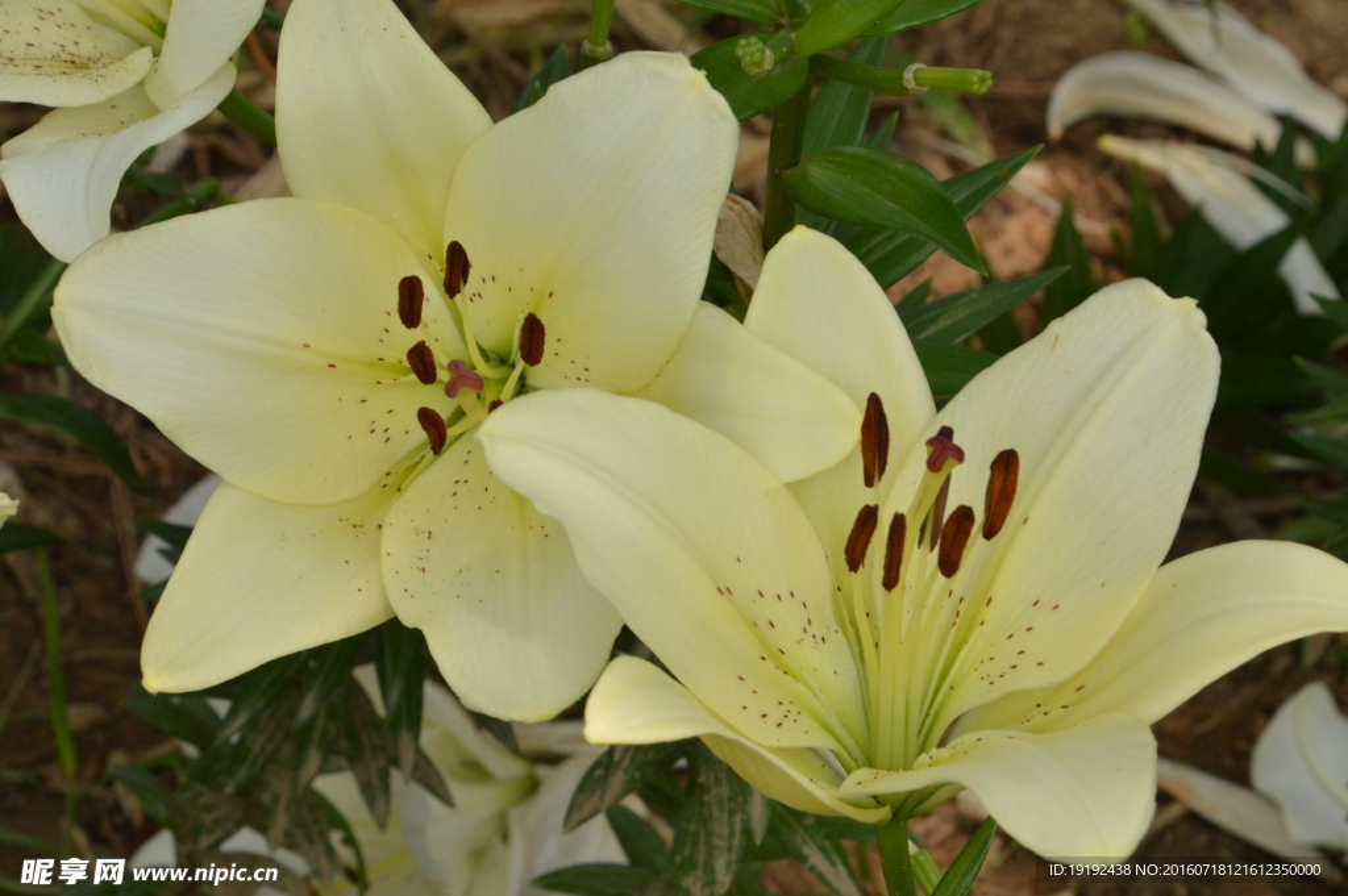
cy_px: 448
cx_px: 674
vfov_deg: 7.9
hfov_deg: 11.8
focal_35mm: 174
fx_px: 6510
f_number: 18
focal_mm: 116
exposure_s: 1/250
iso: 1000
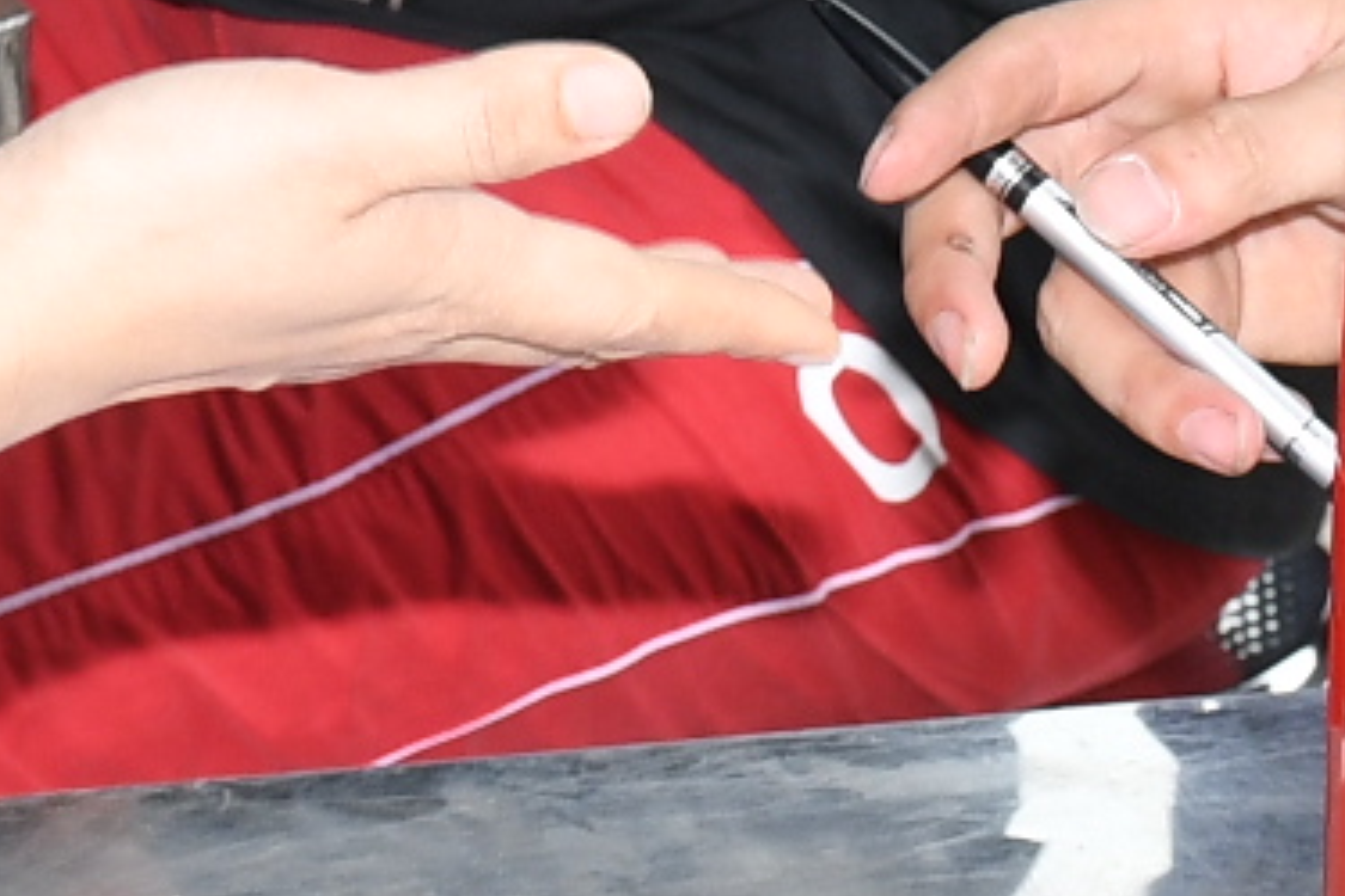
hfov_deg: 7.7
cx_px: 646
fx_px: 9975
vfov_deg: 5.0
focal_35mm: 267
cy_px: -1444
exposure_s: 1/200
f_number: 6.3
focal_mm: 24
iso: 250
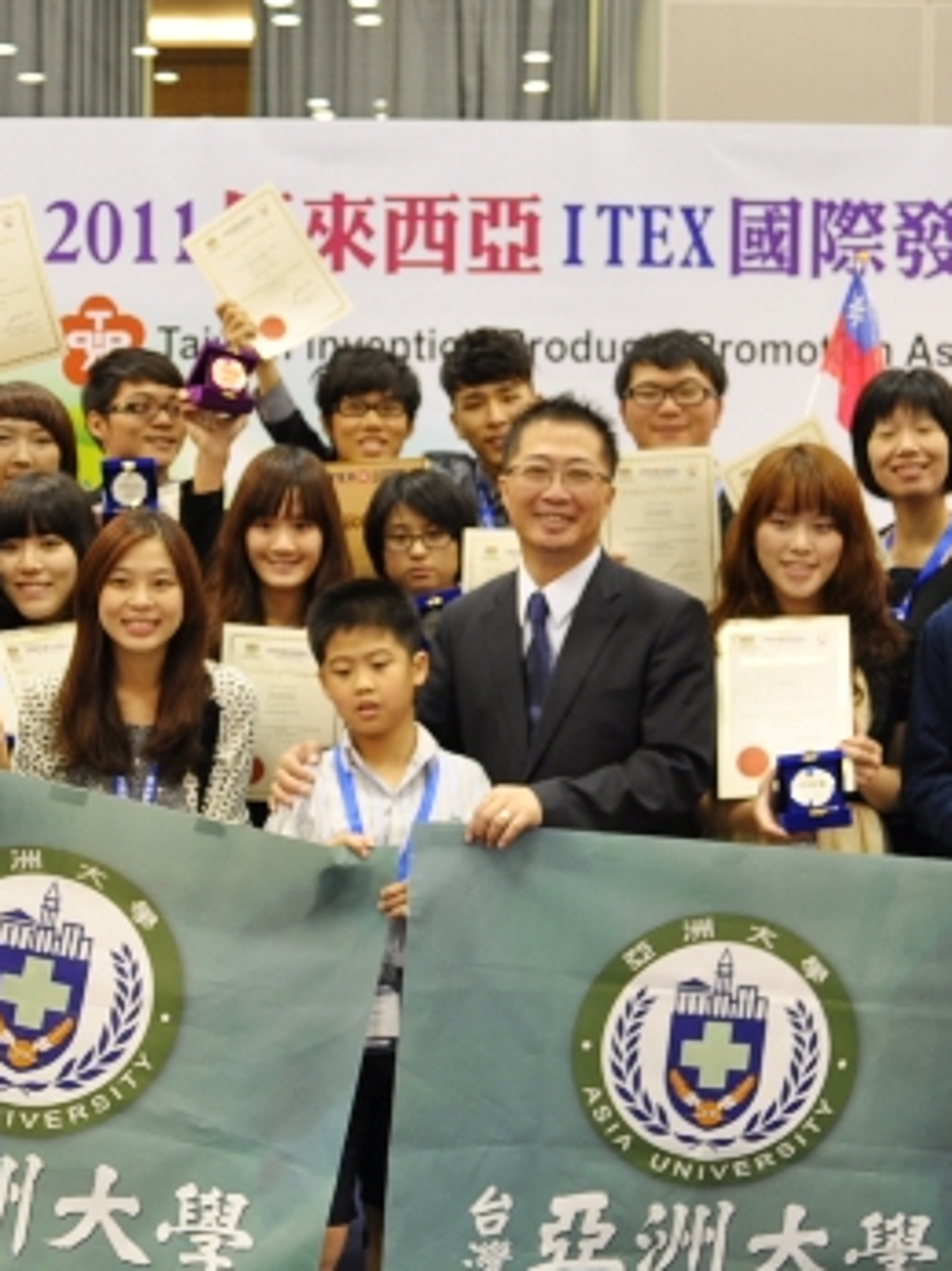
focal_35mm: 63
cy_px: 705
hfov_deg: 23.2
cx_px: 443
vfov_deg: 30.7
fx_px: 2315
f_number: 2.8
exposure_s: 1/30
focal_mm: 19
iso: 200
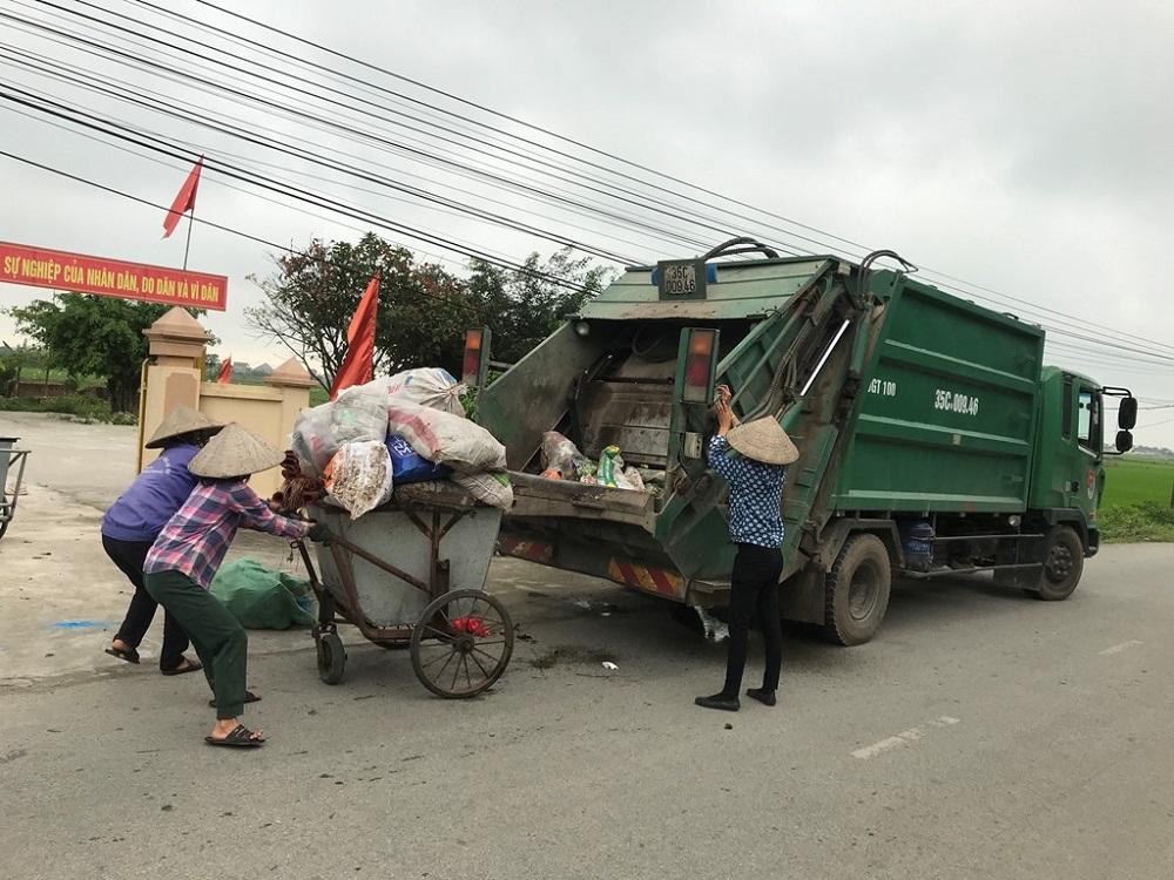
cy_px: 440
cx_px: 587
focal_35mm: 28
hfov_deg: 63.4
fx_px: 950
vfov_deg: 49.7
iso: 20
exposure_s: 1/766
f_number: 1.8
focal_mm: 3.99
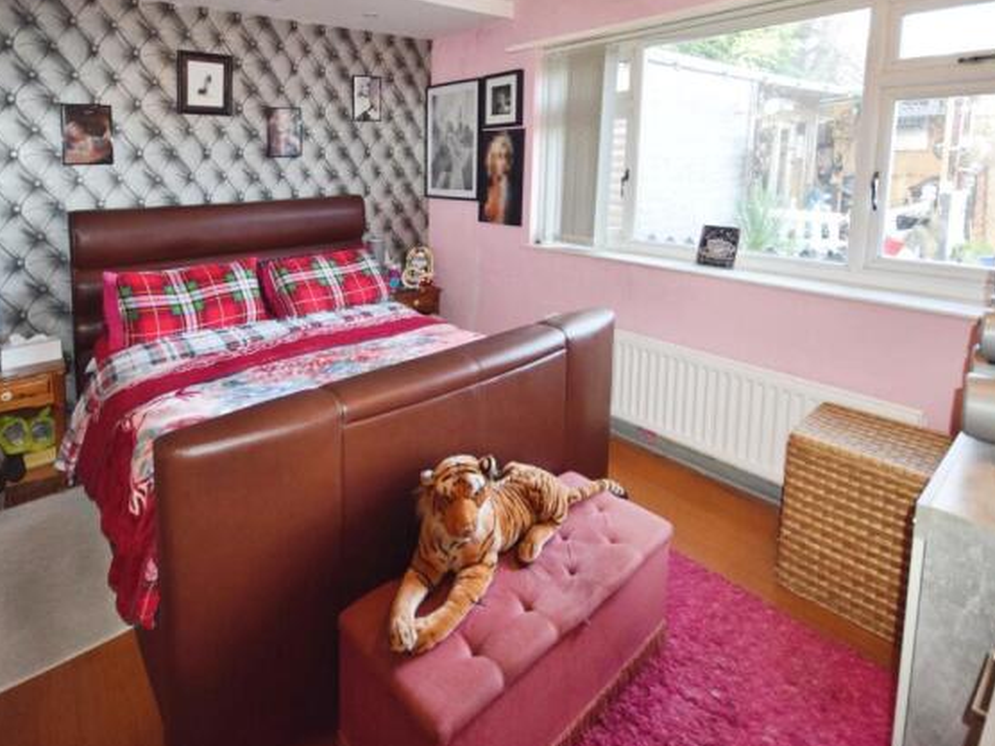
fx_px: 489
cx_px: 489
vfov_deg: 74.7
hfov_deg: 91.0
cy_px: 362
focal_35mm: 17
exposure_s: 1/60
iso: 800
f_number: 4
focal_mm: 10
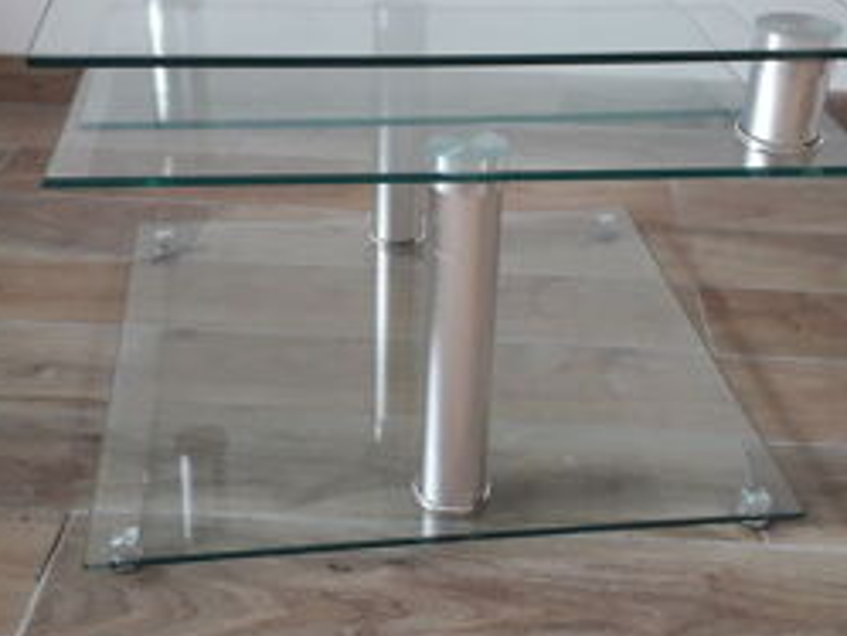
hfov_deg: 36.8
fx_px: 1273
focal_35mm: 52
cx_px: 469
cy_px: 252
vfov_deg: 28.0
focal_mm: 3.6
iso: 160
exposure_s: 1/50
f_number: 1.9
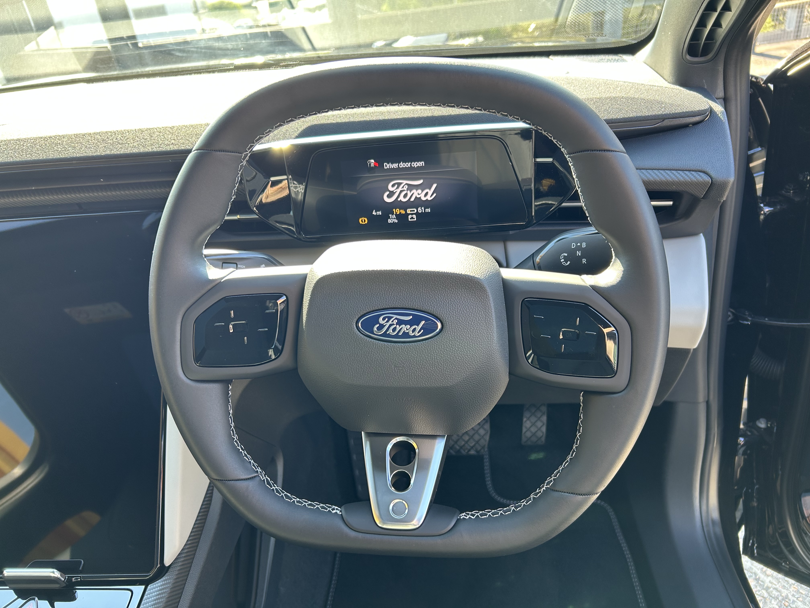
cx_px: 405
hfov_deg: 67.3
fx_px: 608
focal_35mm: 26
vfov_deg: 53.1
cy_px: 304
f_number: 1.5
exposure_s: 1/121
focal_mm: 5.7
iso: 64
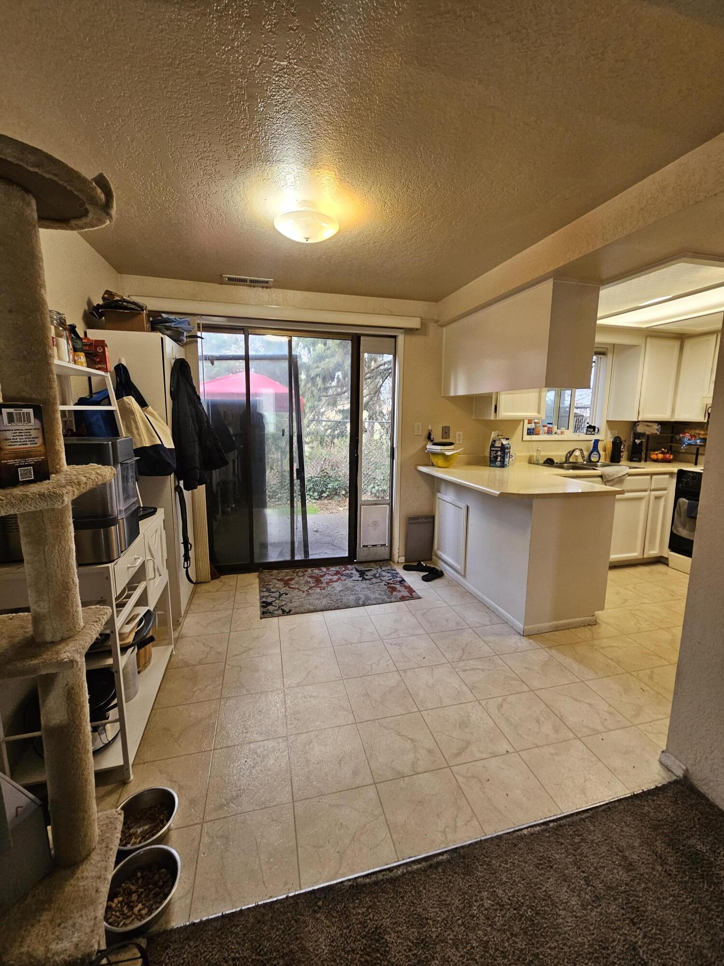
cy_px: 483
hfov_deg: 89.9
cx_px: 362
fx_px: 363
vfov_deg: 106.2
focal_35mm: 13
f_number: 2.2
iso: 200
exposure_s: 1/60
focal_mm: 2.2
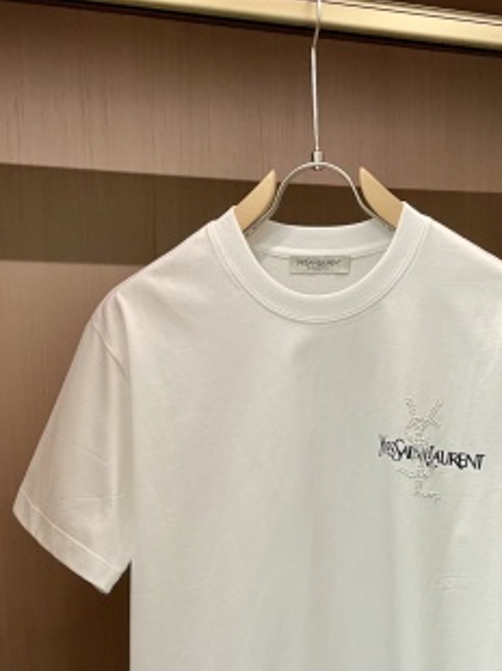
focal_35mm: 42
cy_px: 494
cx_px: 328
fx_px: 813
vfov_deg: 43.6
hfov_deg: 34.0
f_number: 1.6
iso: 125
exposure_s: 1/63
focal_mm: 4.2
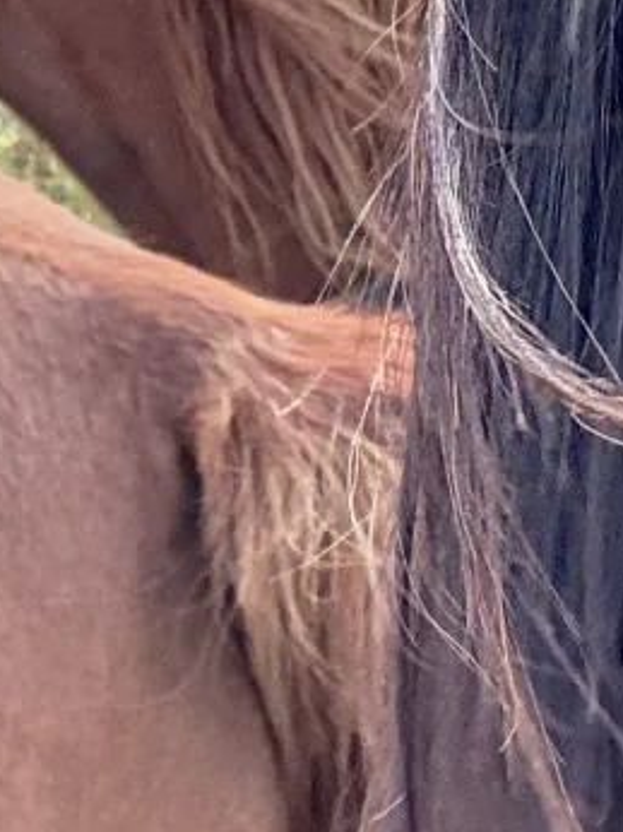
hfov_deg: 11.8
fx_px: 3003
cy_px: 31
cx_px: 435
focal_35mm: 125
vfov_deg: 15.5
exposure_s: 1/121
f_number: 1.9
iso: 40
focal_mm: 2.69
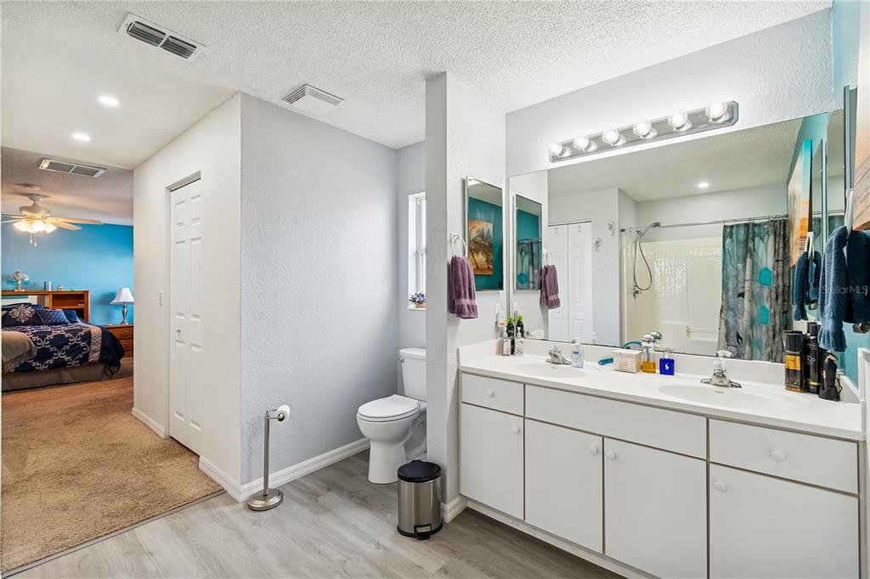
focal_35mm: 15
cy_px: 290
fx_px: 362
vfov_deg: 77.3
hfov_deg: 100.4
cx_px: 435
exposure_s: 1/3.33
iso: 100
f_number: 7.1
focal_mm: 10
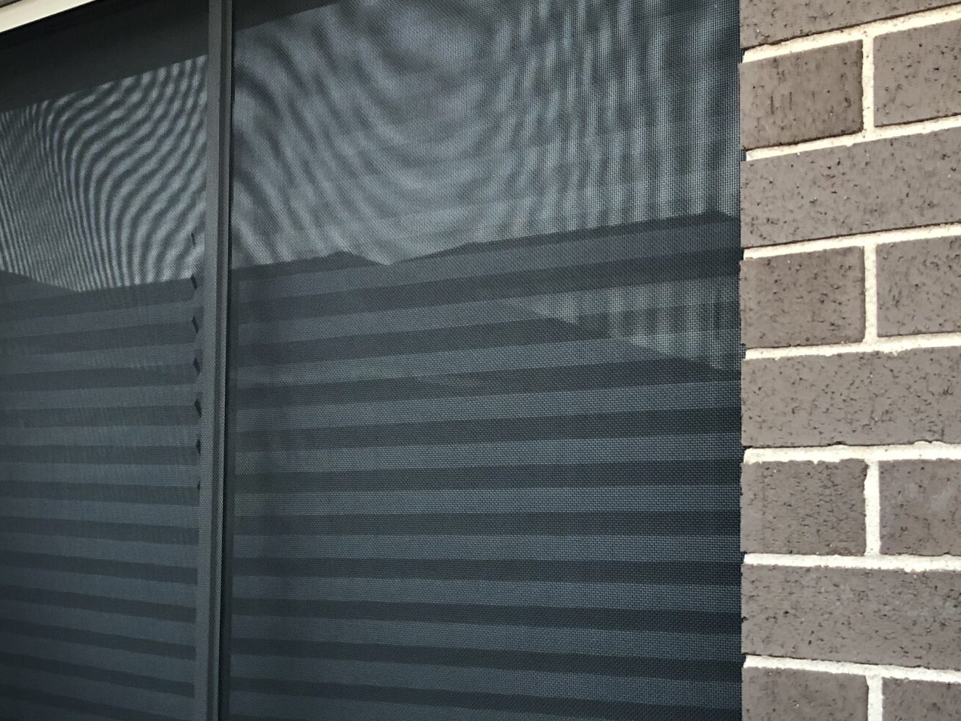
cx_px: 305
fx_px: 1527
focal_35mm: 55
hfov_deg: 34.6
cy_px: 421
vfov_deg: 26.5
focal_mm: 4
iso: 64
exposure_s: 1/17
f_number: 1.8
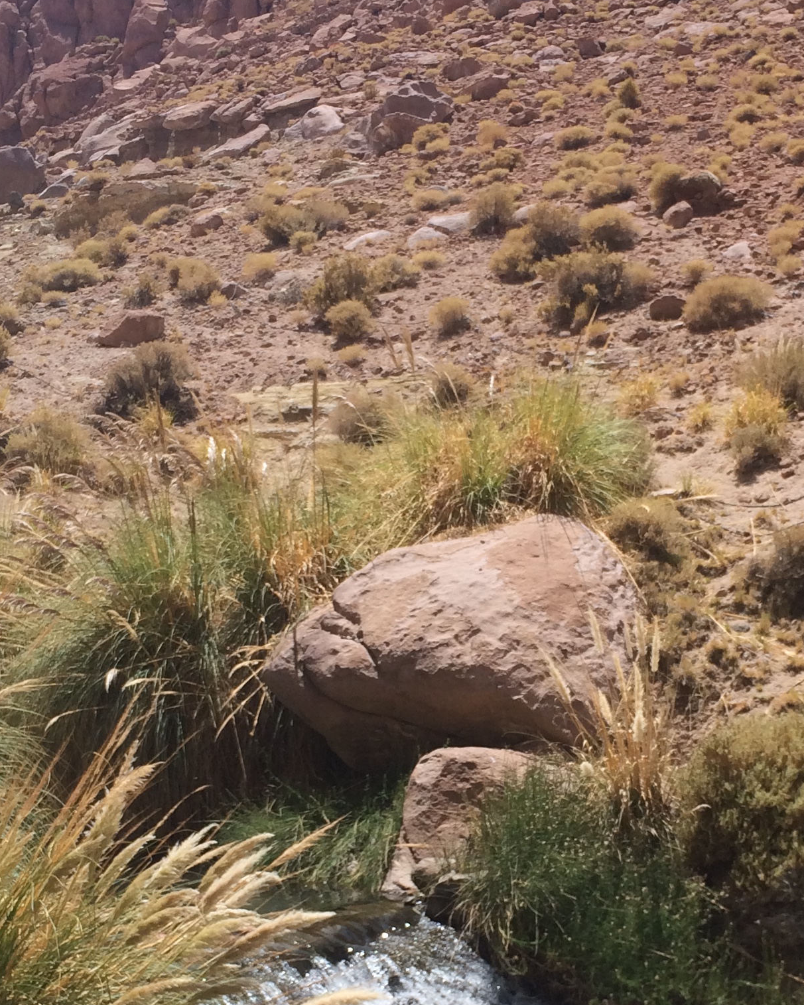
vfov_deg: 30.7
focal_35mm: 61
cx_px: 554
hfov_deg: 24.8
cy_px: 691
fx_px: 1814
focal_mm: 4.15
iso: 32
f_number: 2.2
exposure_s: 1/2053
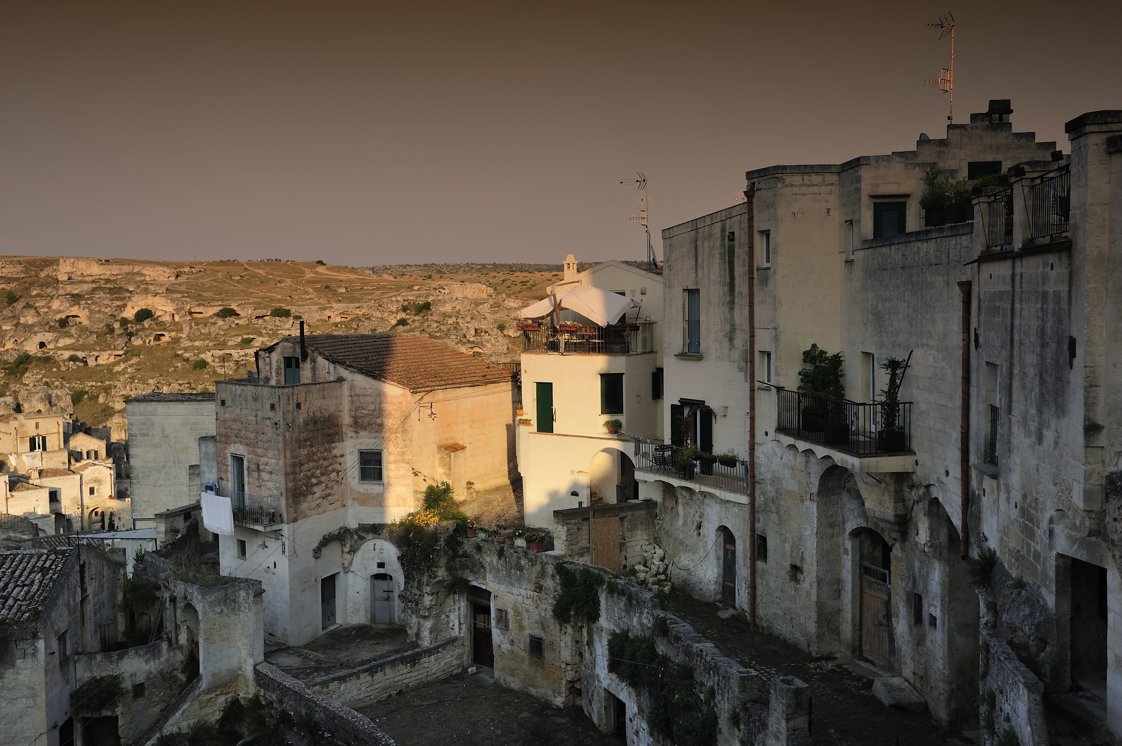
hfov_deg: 54.5
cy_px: 373
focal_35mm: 35
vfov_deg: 37.8
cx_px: 561
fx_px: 1090
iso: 200
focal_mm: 35
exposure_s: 1/80
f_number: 8
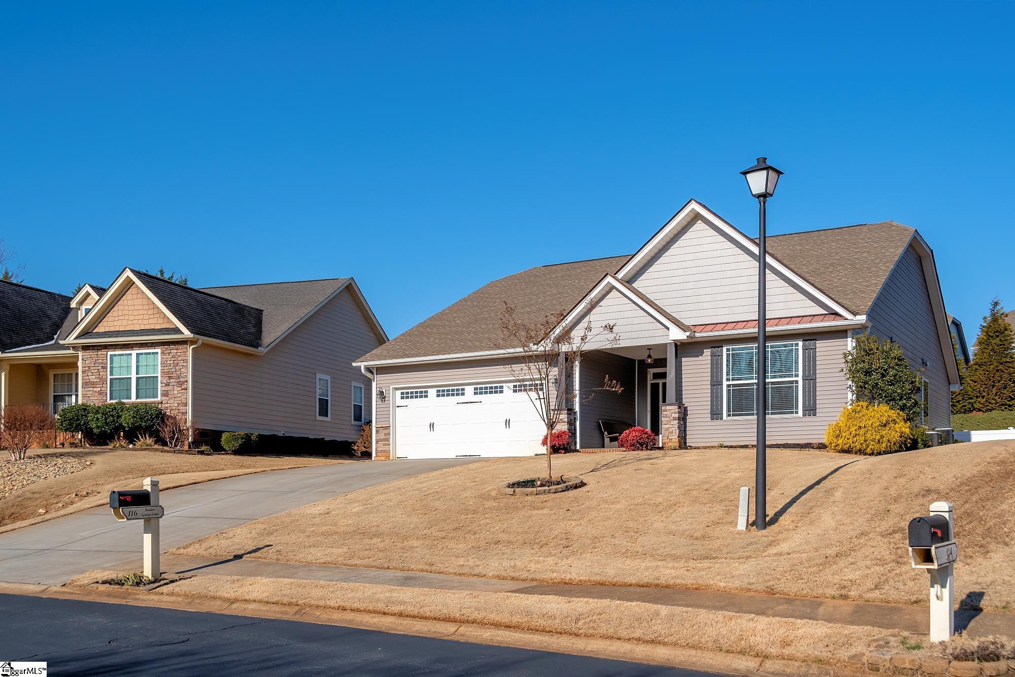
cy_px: 338
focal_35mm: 36
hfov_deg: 53.1
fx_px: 1015
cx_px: 508
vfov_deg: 36.9
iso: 320
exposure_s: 1/3200
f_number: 7.1
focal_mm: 24
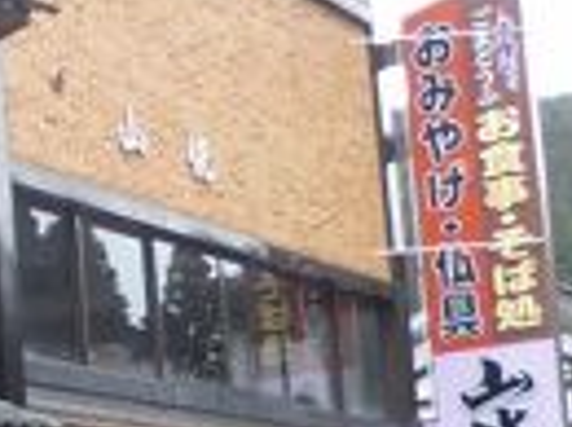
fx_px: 1979
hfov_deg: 14.8
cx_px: -374
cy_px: 460
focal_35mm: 120
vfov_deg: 12.1
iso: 100
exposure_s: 1/60
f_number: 2.5
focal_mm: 4.3
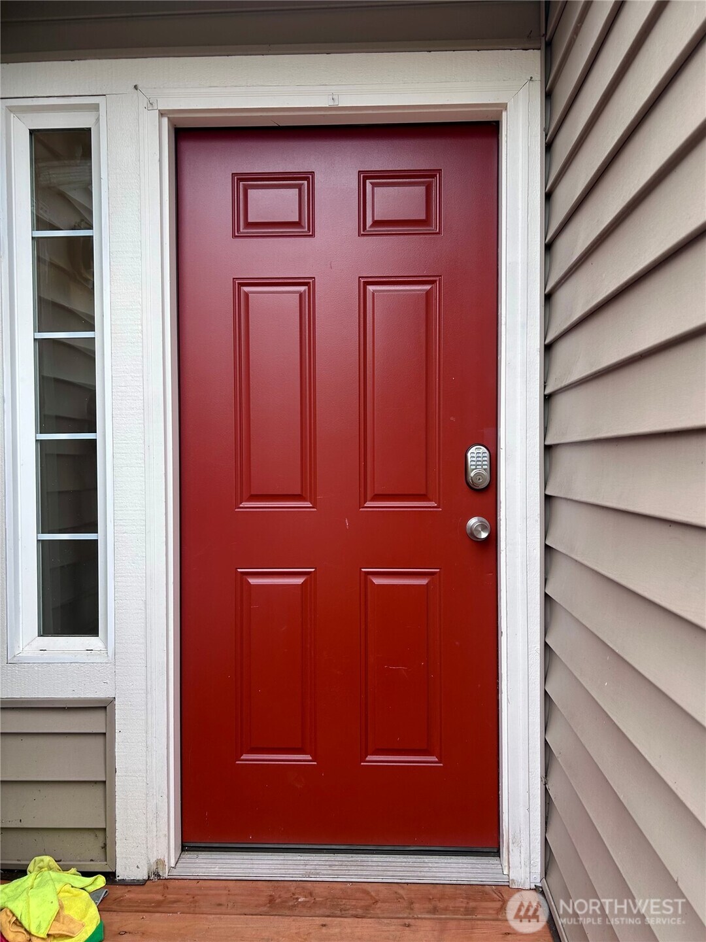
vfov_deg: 67.3
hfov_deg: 53.1
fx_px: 707
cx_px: 353
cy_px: 471
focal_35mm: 26
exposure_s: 1/208
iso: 40
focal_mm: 5.7
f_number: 1.5
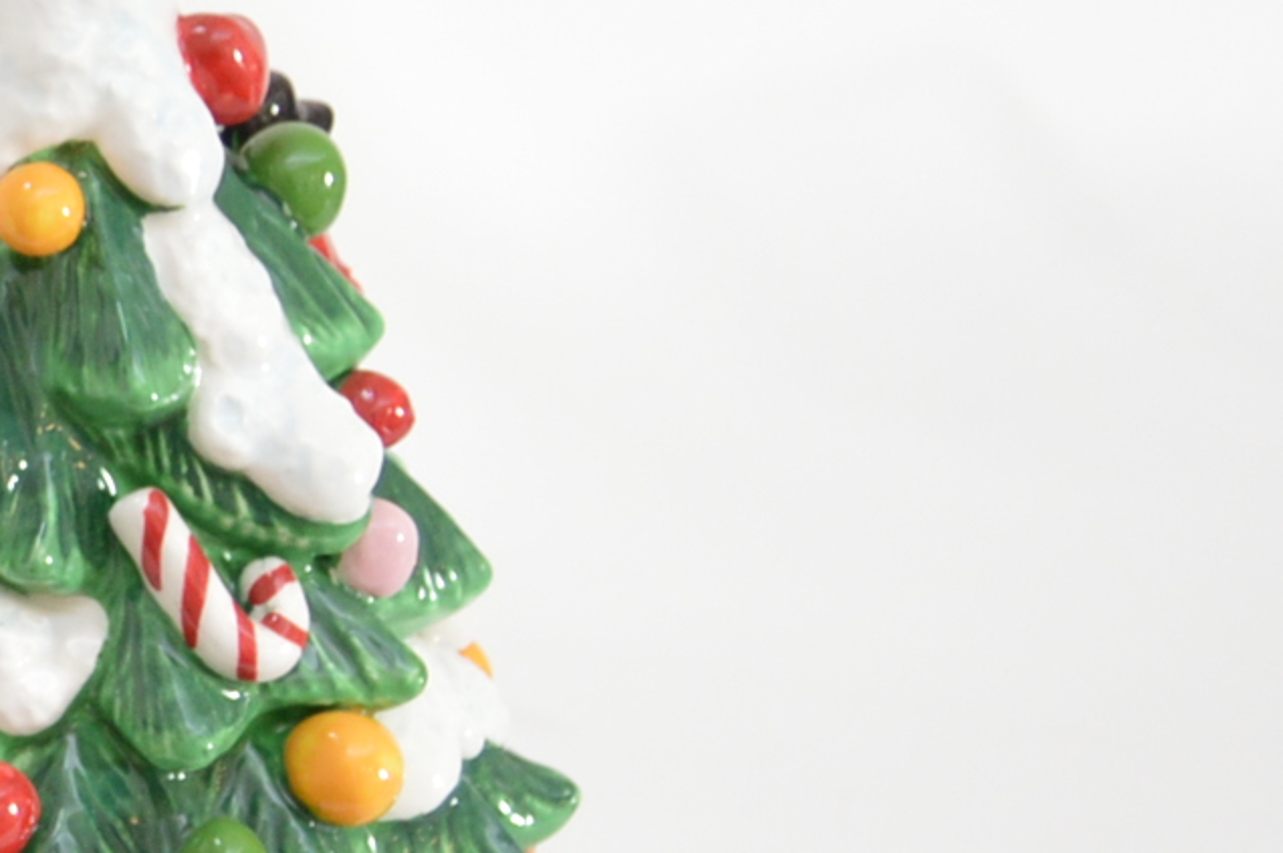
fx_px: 5555
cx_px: -811
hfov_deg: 12.3
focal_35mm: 156
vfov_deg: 8.8
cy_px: 369
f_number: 3.5
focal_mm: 22
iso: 450
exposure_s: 1/60
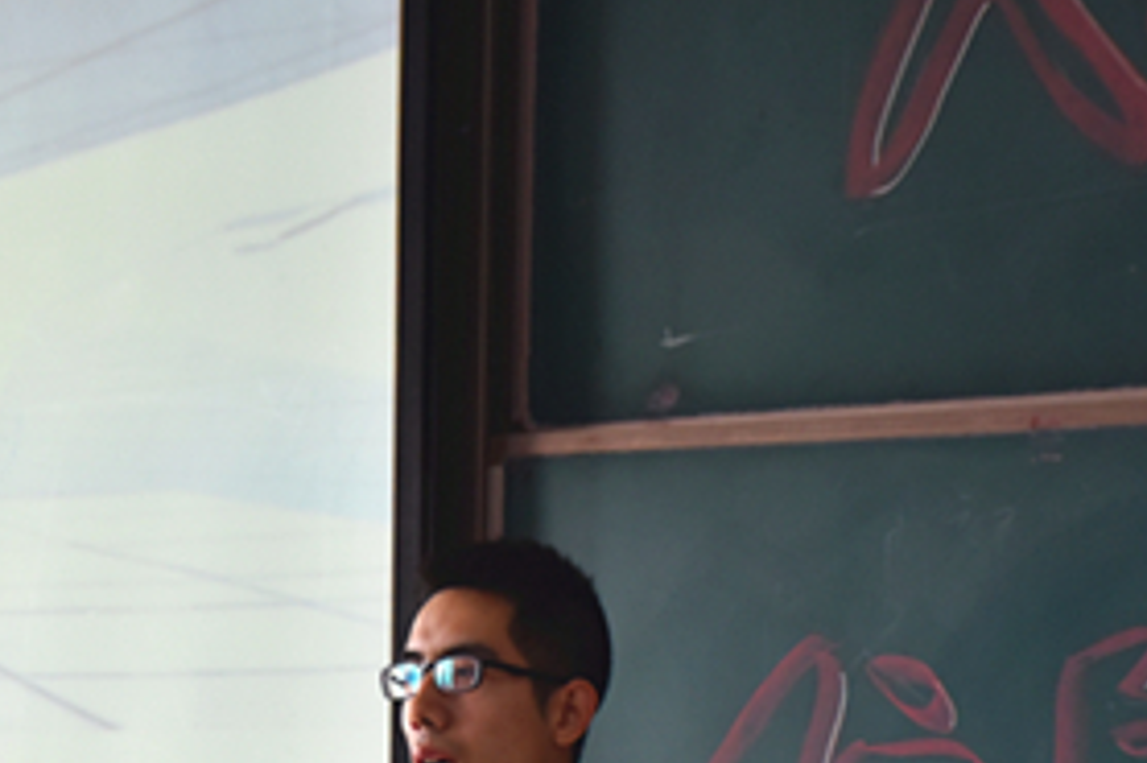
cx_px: 215
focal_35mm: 155
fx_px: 4940
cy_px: 734
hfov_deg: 13.2
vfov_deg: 8.8
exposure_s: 1/60
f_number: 4.5
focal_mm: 45
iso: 500
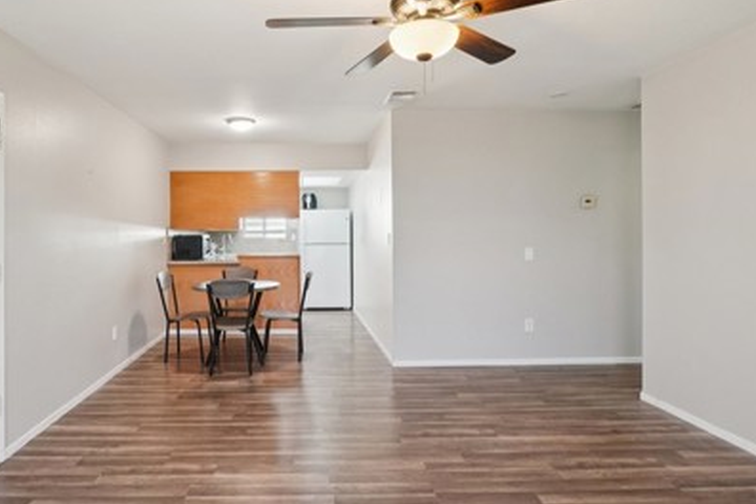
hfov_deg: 80.5
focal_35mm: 21
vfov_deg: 59.4
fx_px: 441
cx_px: 311
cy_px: 227
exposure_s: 1/10
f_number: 8
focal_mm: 13
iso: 400
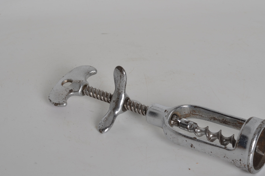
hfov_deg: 20.8
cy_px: 107
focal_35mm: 98
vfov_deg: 13.9
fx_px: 720
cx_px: 157
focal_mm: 50
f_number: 14
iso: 100
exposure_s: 1/125
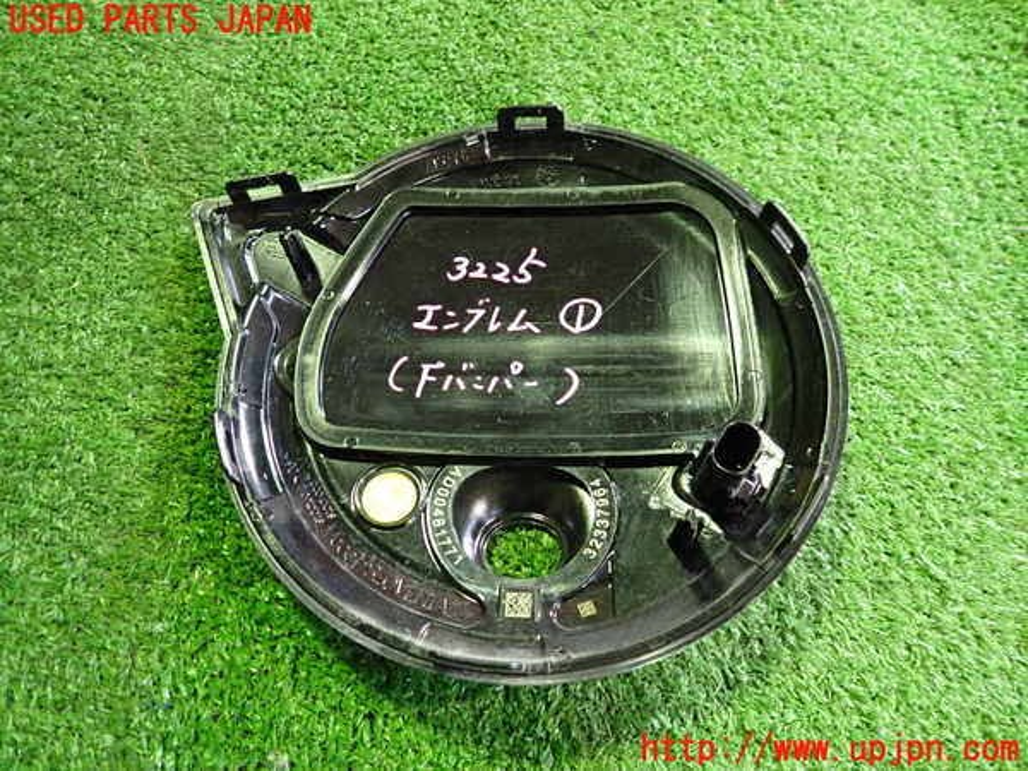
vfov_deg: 54.9
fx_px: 742
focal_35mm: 25
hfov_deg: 69.4
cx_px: 514
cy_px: 386
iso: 640
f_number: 2
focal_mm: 4.5
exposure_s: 1/30
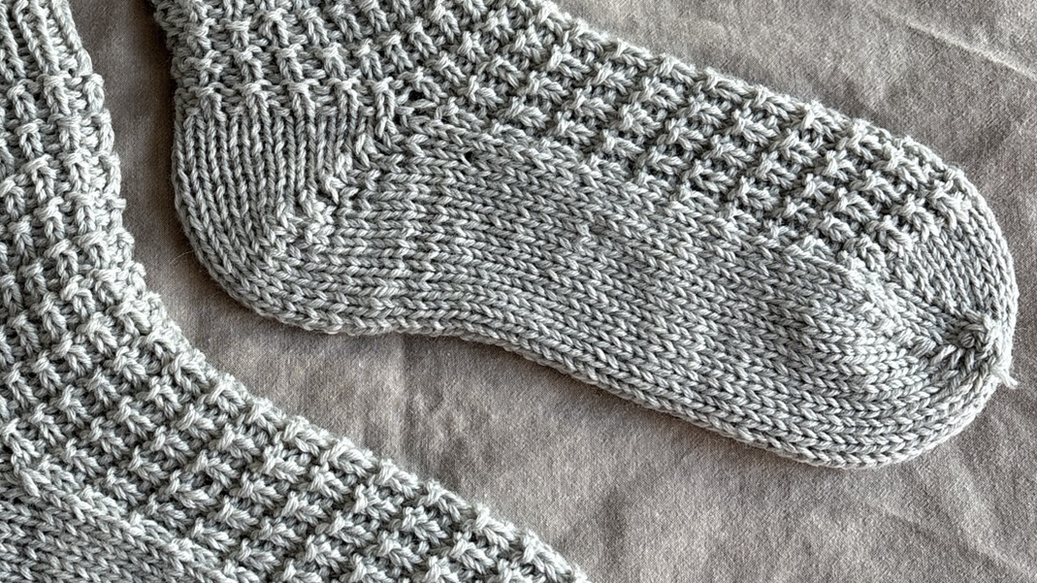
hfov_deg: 38.6
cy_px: 243
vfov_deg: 22.6
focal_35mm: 53
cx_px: 329
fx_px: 1457
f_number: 1.6
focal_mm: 5.96
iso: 80
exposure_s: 1/122
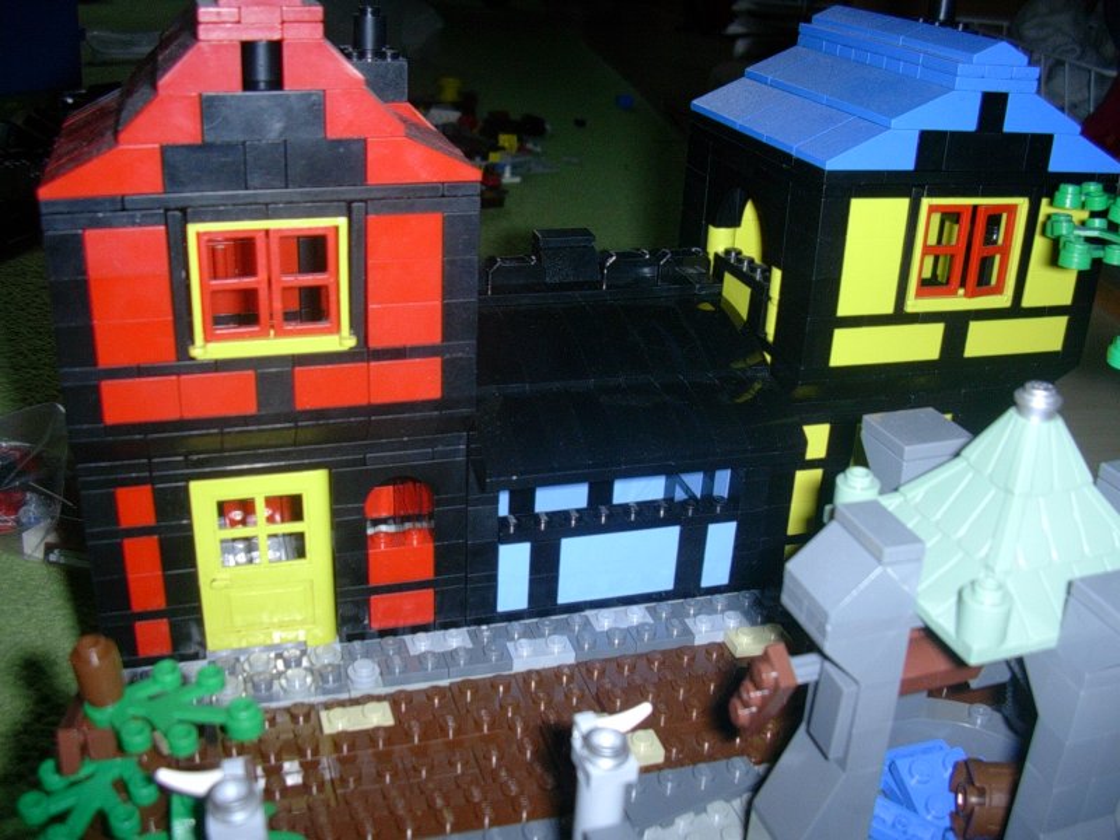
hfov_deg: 50.1
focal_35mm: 37
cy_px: 420
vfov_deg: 38.7
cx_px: 560
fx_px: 1197
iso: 70
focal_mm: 5.6
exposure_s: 1/64
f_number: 2.7
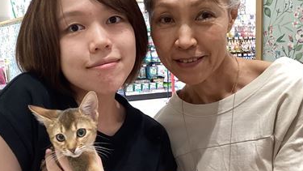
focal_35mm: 54
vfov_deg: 22.2
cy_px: 90
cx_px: 118
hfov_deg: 38.3
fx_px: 434
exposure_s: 1/50
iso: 160
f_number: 2.4
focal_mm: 3.3
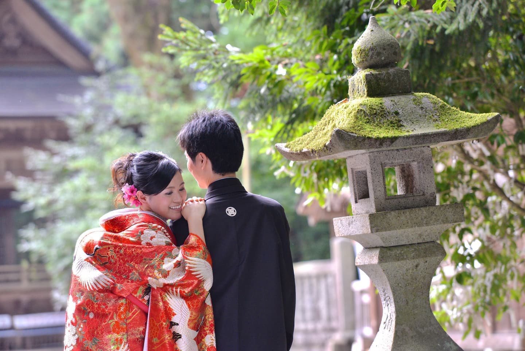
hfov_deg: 13.2
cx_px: 262
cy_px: 176
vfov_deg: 8.9
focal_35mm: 155
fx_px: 2261
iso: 2000
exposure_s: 1/640
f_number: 4.5
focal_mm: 155
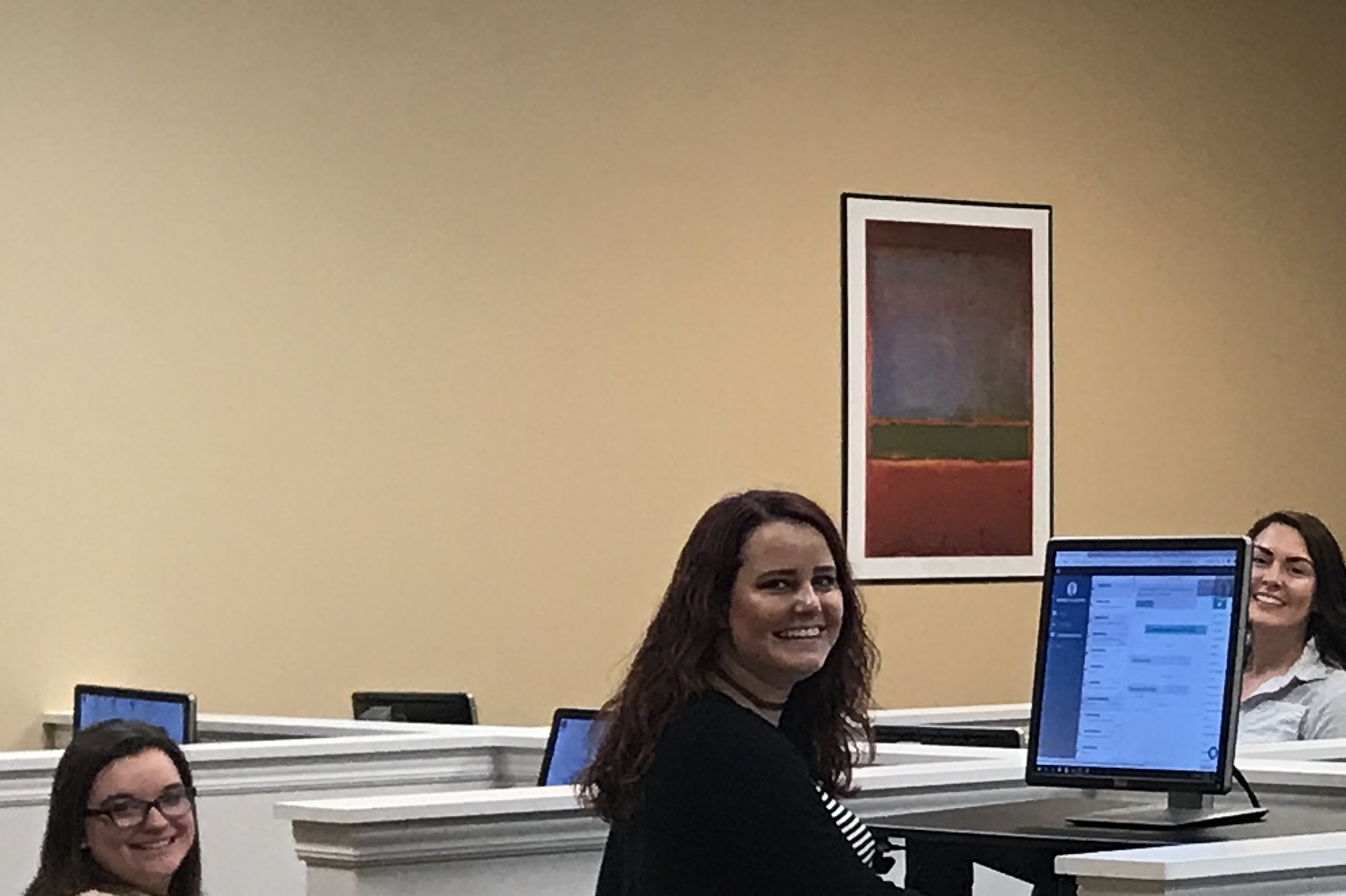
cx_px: 1709
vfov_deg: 11.6
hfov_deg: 16.5
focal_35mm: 118
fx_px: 4411
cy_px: 418
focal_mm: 3.99
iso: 25
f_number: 1.8
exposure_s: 1/30
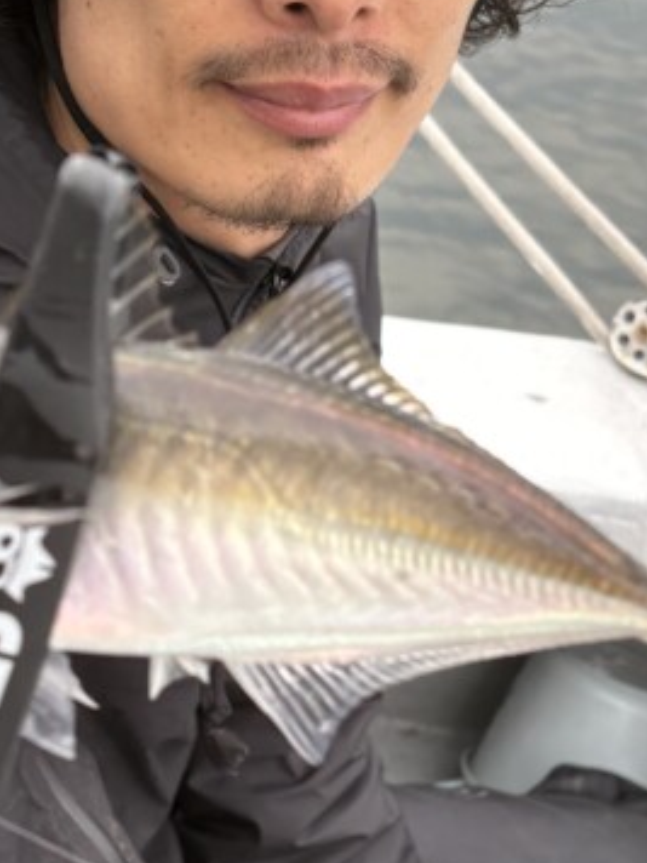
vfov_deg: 26.7
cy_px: 480
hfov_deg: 20.1
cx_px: 242
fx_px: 1819
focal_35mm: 73
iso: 64
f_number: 1.6
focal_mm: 5.96
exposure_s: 1/265
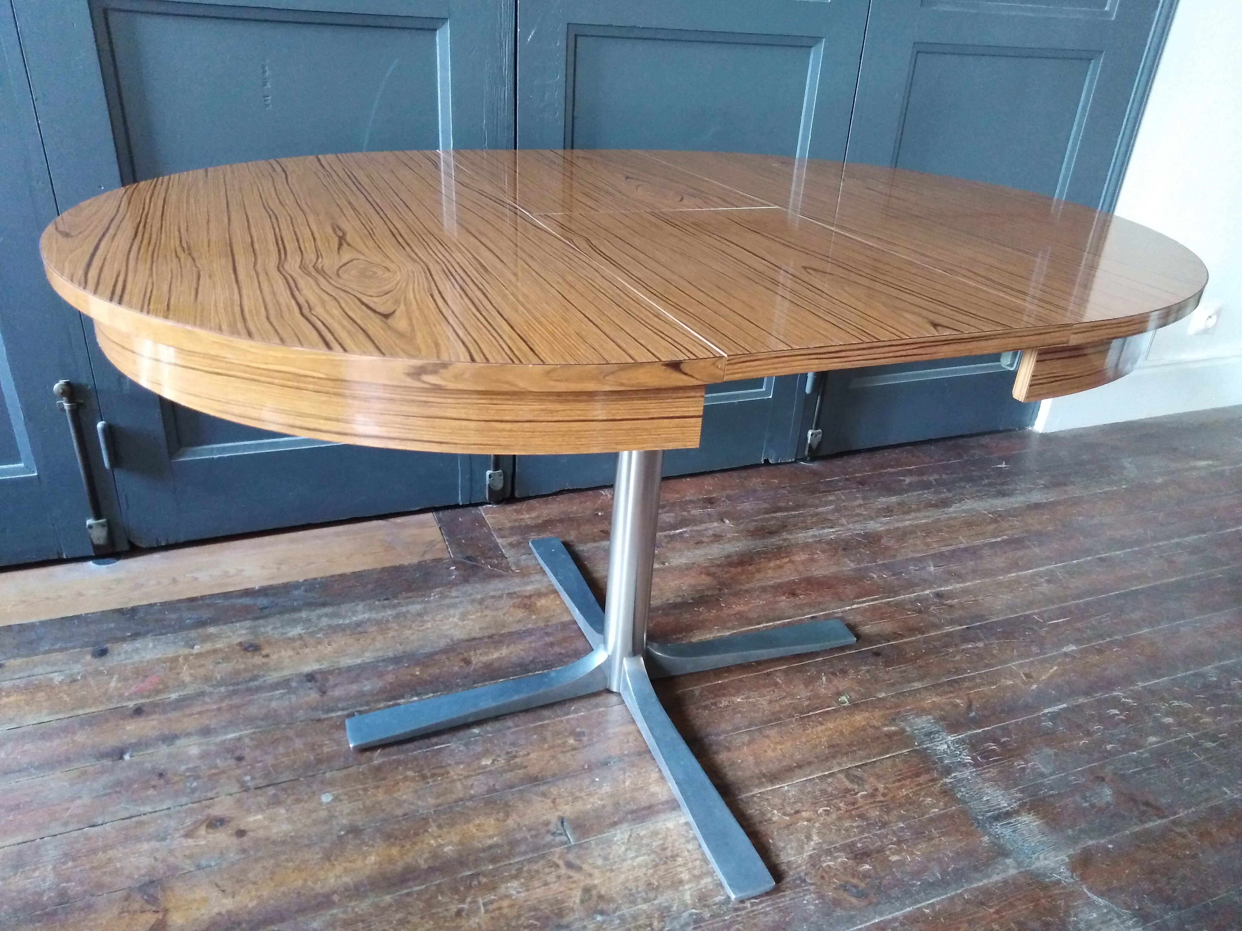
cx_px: 621
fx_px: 897
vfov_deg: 54.9
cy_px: 466
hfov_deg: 69.4
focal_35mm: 25
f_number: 2.2
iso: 733
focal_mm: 3.46
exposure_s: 1/20
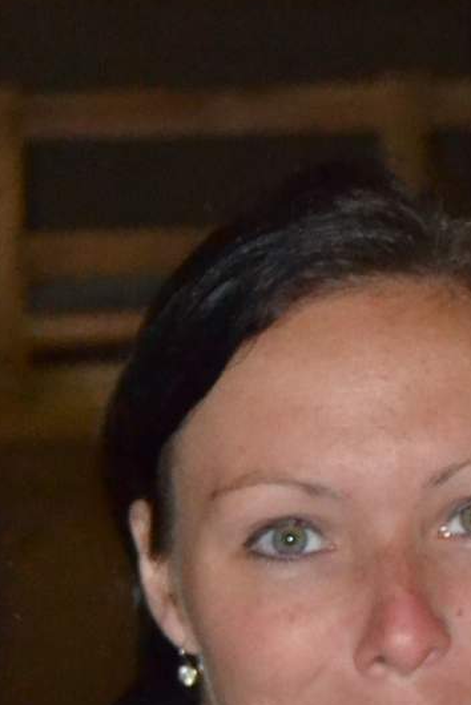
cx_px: 47
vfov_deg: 11.2
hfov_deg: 7.6
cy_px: 701
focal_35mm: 181
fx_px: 3547
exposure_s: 1/60
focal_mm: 32
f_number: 4.5
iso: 3200
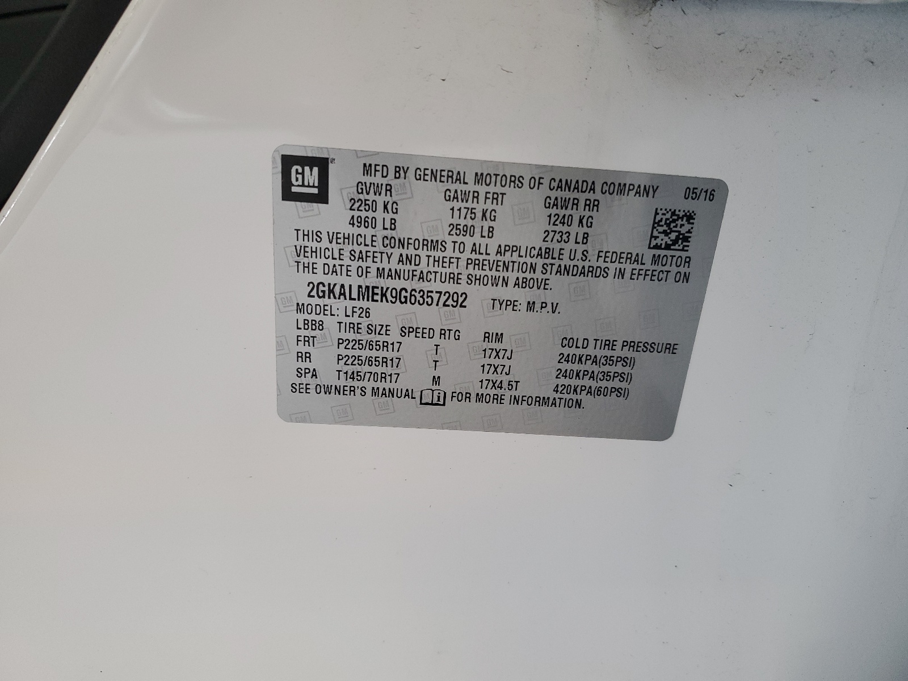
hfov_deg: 67.3
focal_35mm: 26
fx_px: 682
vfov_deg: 53.1
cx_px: 454
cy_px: 340
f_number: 1.5
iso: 106
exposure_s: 1/60.2
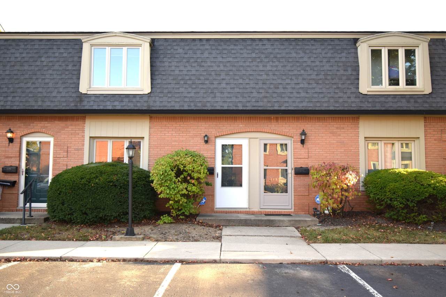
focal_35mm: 30
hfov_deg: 61.9
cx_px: 223
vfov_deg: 43.6
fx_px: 372
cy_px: 148
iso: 400
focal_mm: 20
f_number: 6.3
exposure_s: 1/160
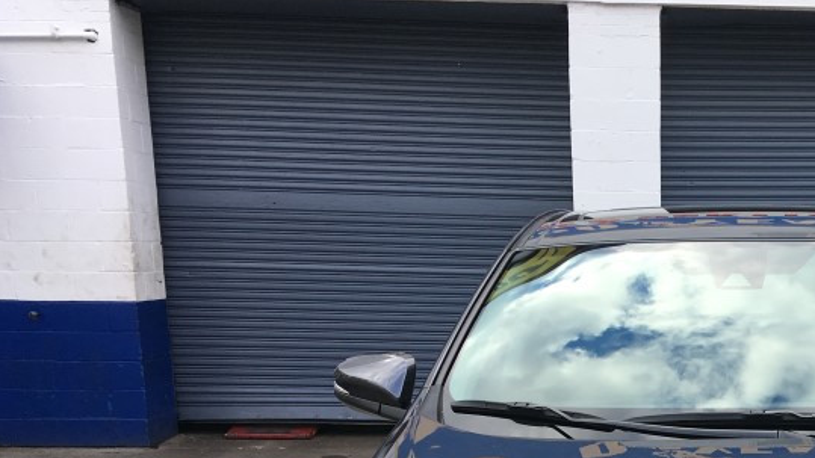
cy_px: 555
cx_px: 721
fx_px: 1296
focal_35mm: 60
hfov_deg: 33.2
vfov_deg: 18.9
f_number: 2.2
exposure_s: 1/275
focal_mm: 4.15
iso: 25
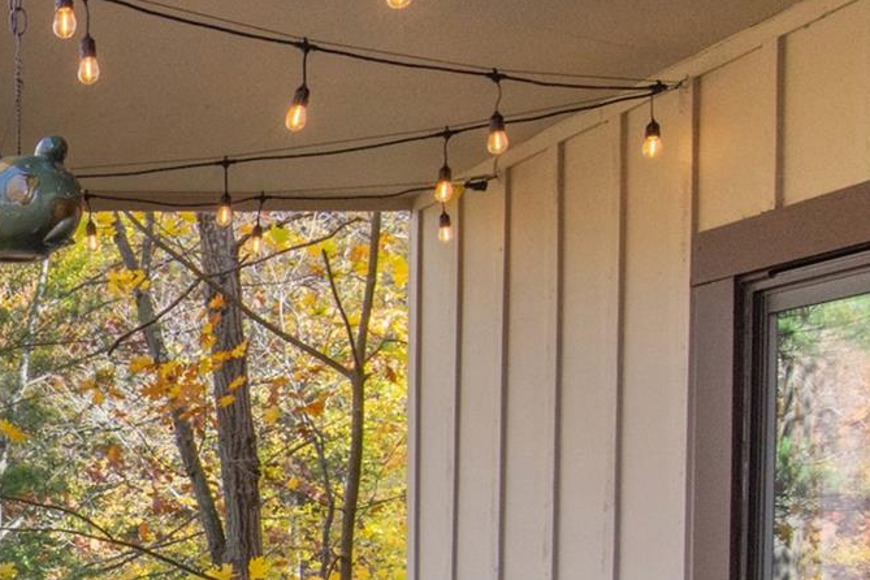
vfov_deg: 25.7
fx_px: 1221
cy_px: 546
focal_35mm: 51
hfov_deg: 31.6
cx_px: -216
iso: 800
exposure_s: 1/125
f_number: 13
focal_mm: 11
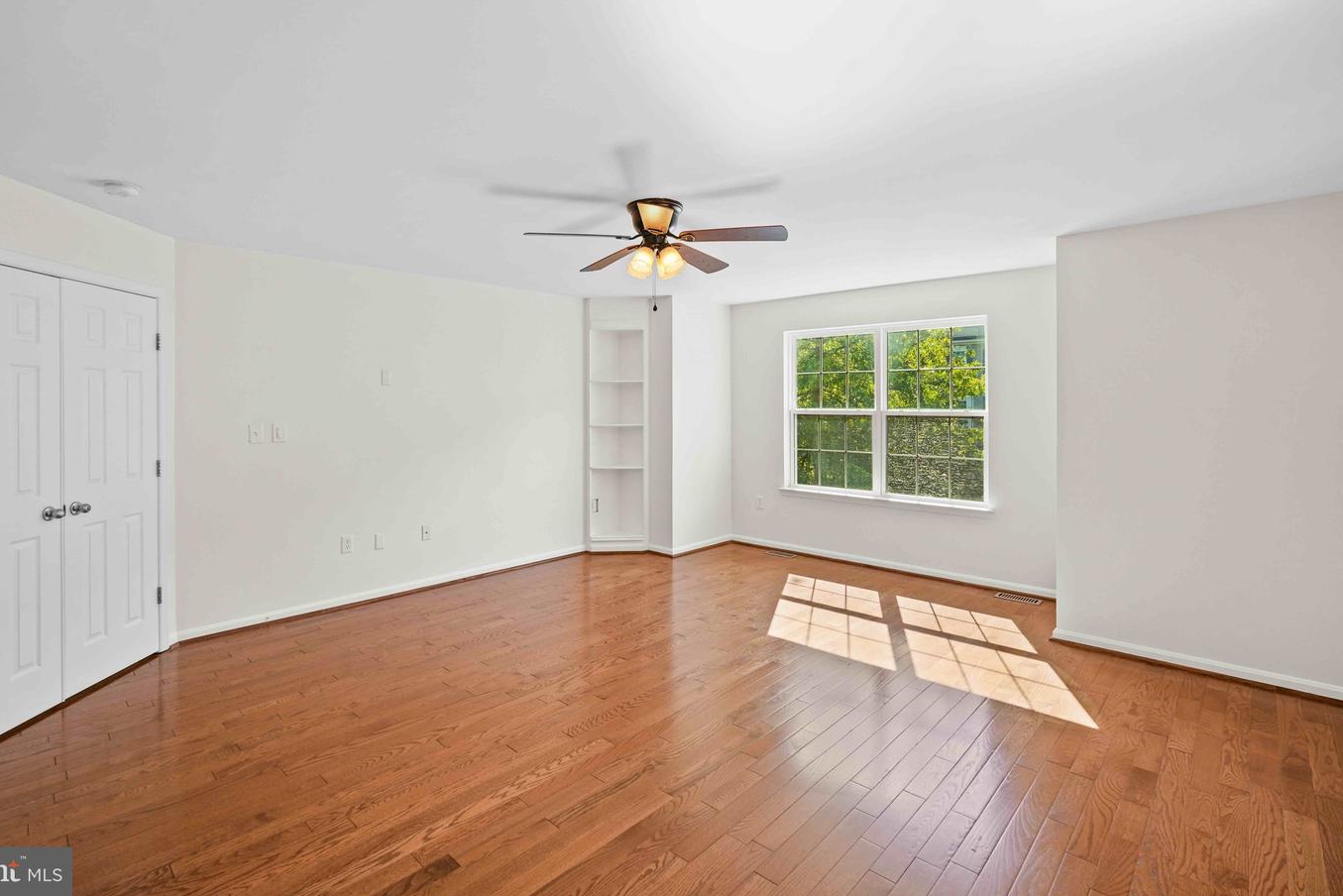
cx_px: 631
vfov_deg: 70.4
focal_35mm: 17
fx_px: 634
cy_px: 422
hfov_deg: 93.2
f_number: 4
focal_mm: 16
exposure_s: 1/30
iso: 125
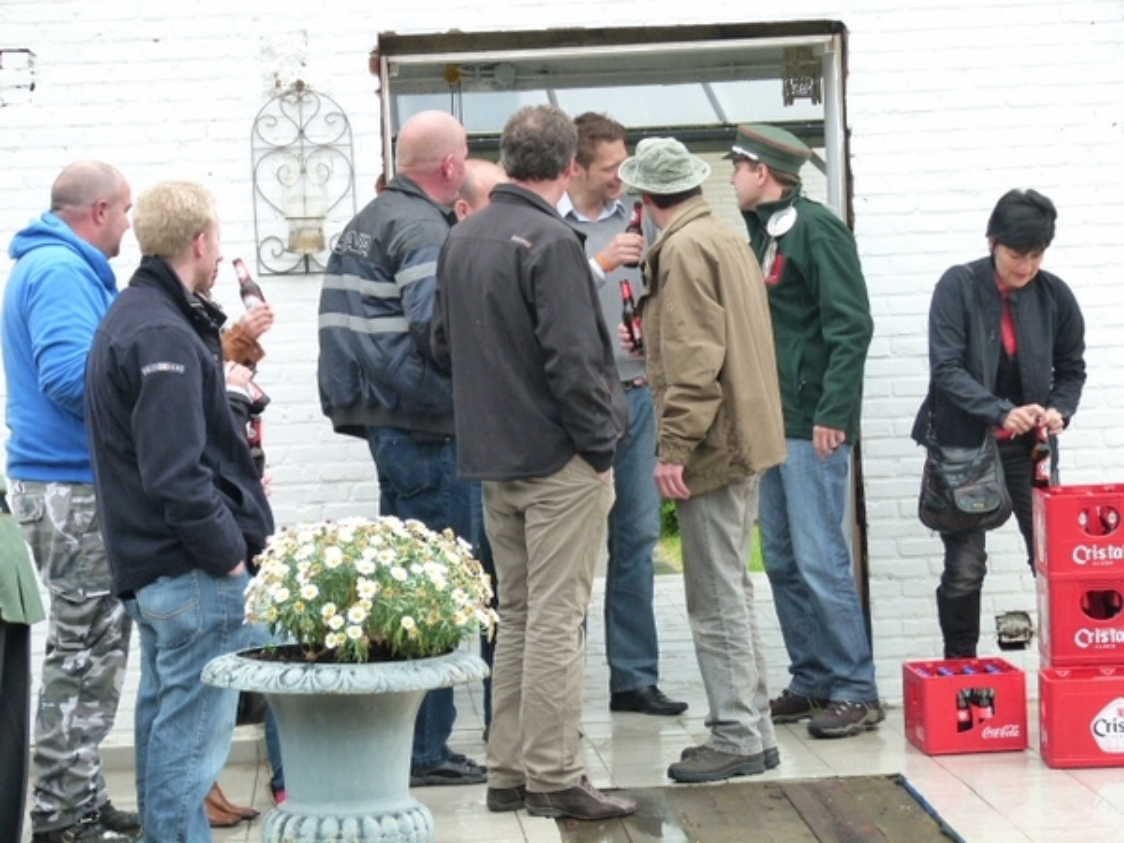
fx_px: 3799
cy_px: 422
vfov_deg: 12.7
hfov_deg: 16.8
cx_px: 562
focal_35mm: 117
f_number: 3.5
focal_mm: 21.1
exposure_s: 1/80
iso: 160
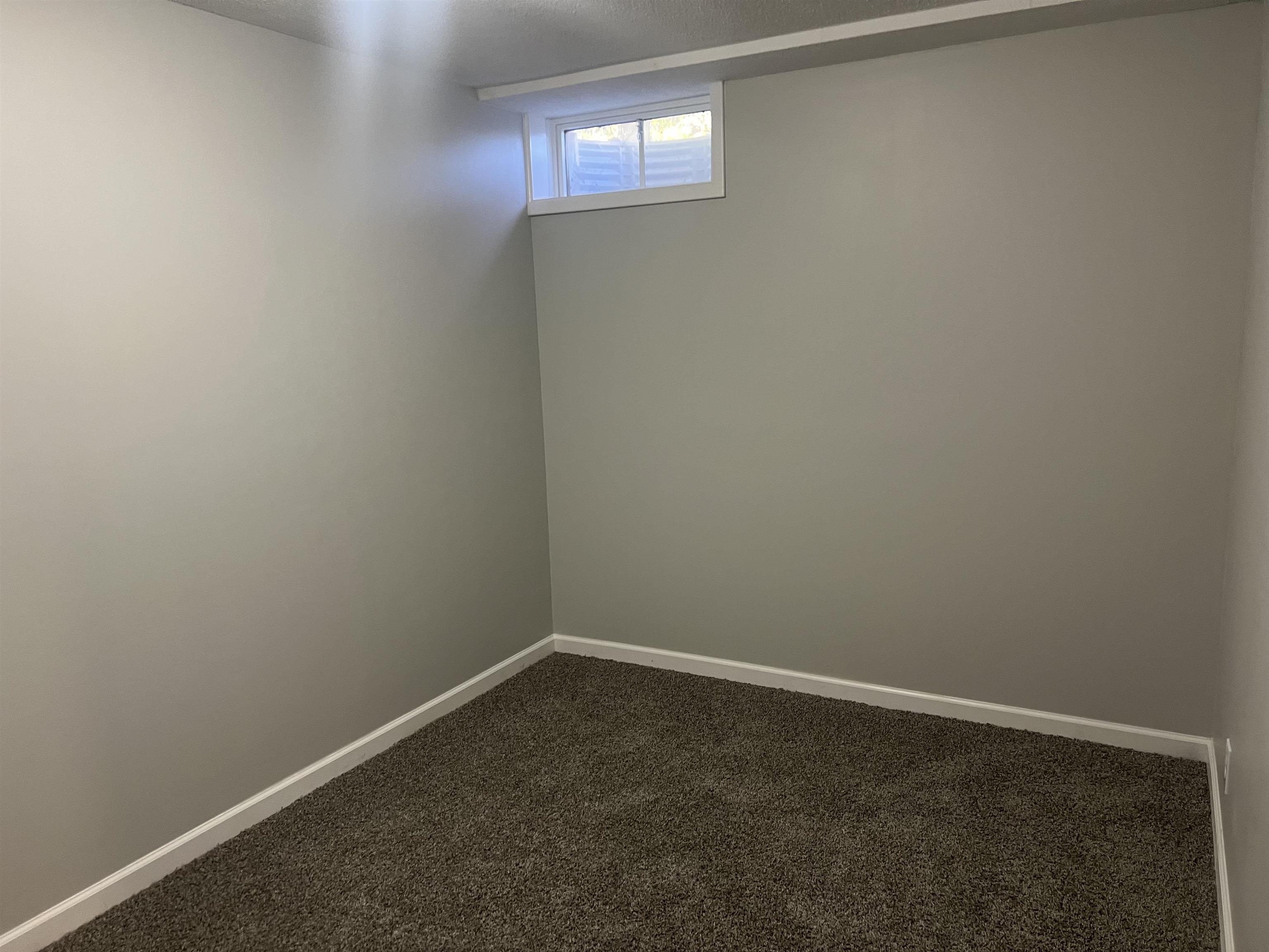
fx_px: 953
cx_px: 634
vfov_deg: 53.1
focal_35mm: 26
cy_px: 476
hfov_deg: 67.3
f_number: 1.5
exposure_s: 1/60
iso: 160
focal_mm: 5.7
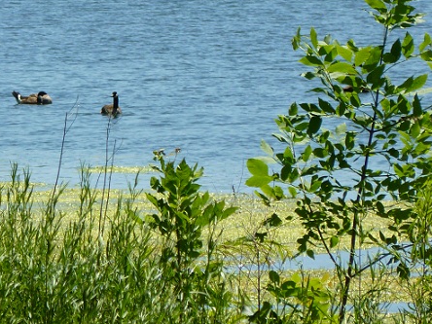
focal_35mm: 403
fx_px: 5029
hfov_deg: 4.9
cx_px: 7
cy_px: 36
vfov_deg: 3.7
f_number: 5.7
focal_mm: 35
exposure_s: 1/400
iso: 100
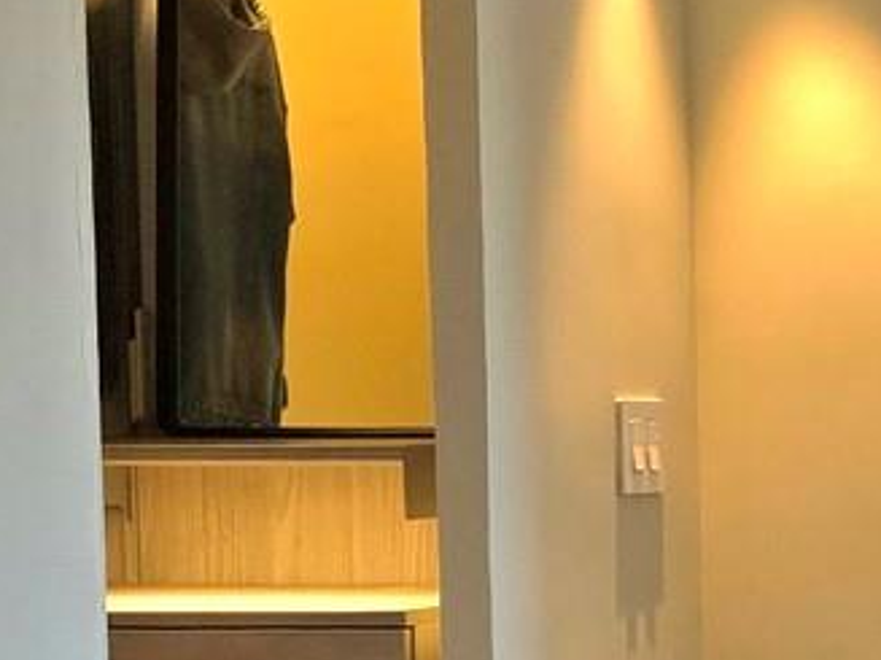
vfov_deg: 10.2
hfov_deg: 11.9
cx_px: 1883
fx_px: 3664
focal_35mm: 144
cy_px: 617
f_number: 1.8
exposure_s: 1/120
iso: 50
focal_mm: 5.4
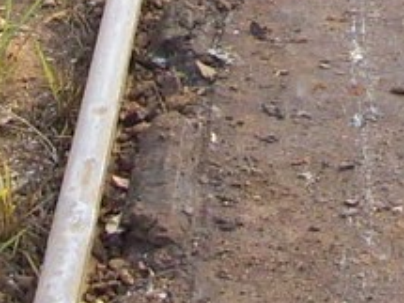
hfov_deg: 8.0
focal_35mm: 240
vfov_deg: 6.0
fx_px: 2799
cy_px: -310
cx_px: 669
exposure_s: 1/160
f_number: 2.9
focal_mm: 5.7
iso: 80
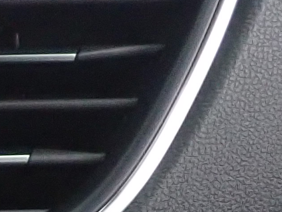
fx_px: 1442
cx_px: -548
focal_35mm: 177
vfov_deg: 8.3
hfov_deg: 9.1
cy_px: 281
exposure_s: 1/10
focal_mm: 5.05
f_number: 2.2
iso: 800
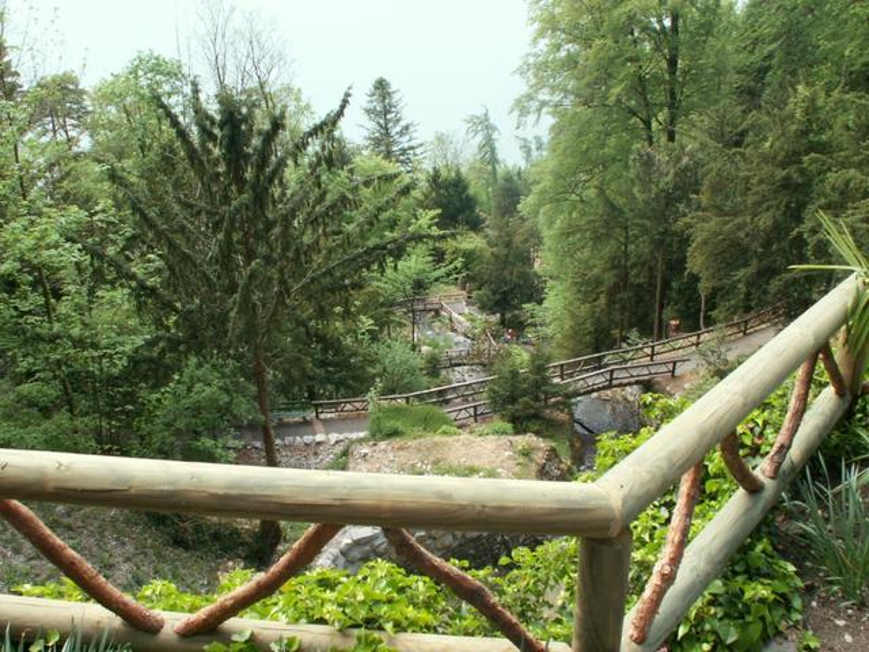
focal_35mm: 35
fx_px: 879
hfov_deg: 52.6
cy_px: 326
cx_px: 434
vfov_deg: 40.7
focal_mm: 5.86
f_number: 5.6
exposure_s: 1/30
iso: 50
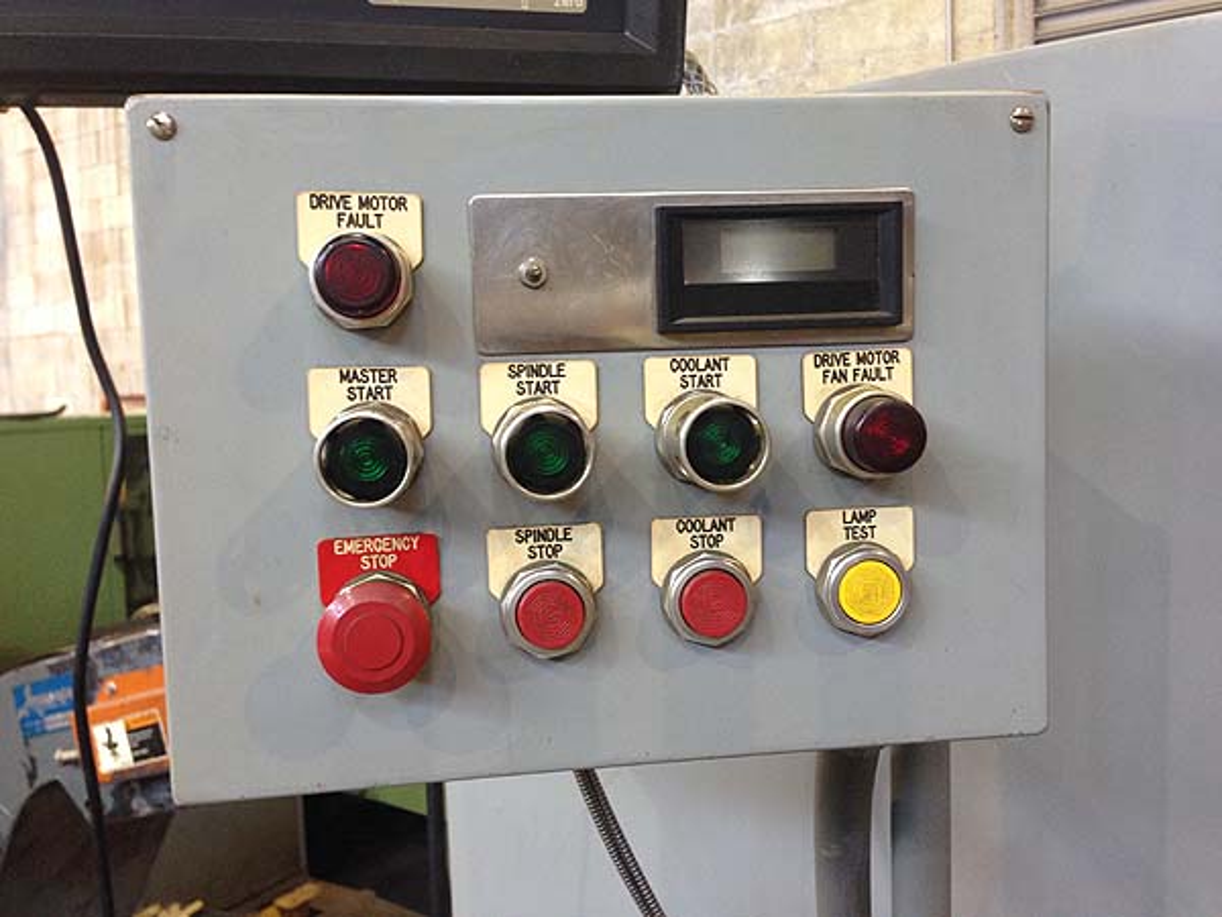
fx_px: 1165
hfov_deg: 55.4
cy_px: 458
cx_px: 611
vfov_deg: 42.9
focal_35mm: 33
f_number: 2.4
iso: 100
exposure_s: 1/20
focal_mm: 4.12
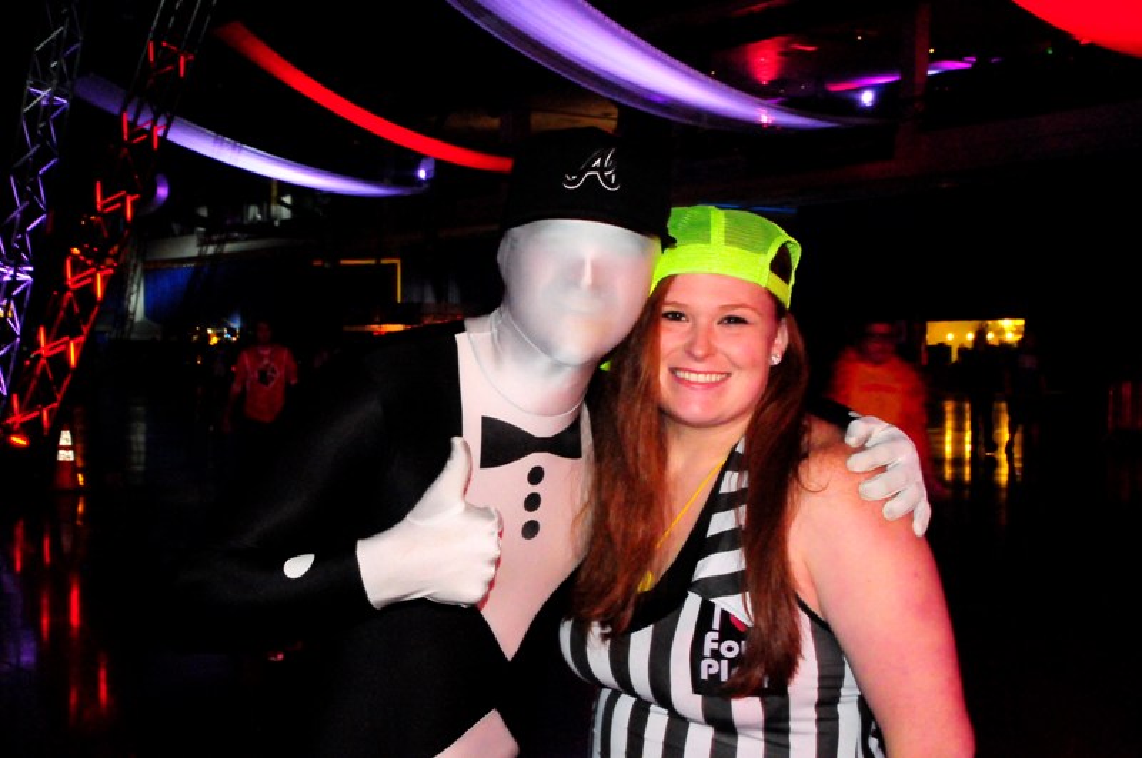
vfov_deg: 28.0
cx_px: 571
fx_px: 1521
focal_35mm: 48
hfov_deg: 41.2
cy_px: 379
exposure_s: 1/13
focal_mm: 32
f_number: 14
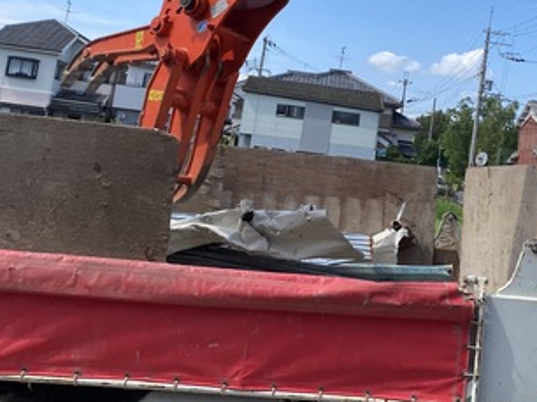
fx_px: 791
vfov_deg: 27.9
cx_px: 444
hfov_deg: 36.0
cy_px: 75
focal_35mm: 51
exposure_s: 1/2028
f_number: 1.8
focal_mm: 4.25
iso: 32
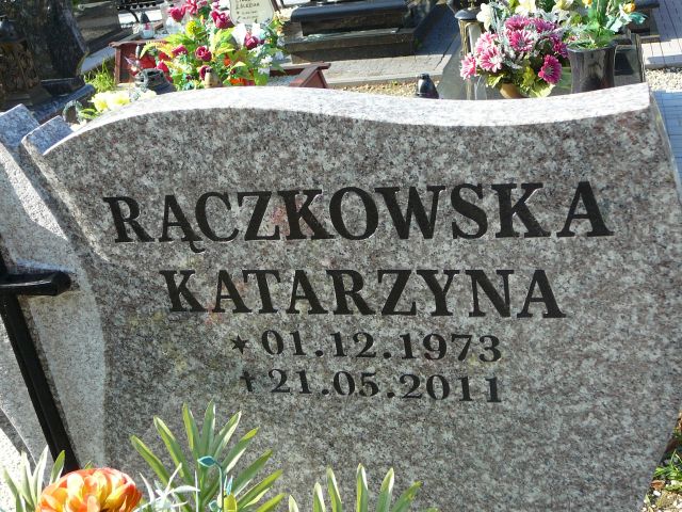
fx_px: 887
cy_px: 256
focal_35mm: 45
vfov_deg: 32.2
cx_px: 341
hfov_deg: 42.1
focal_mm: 6.7
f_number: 3.2
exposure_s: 1/320
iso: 80
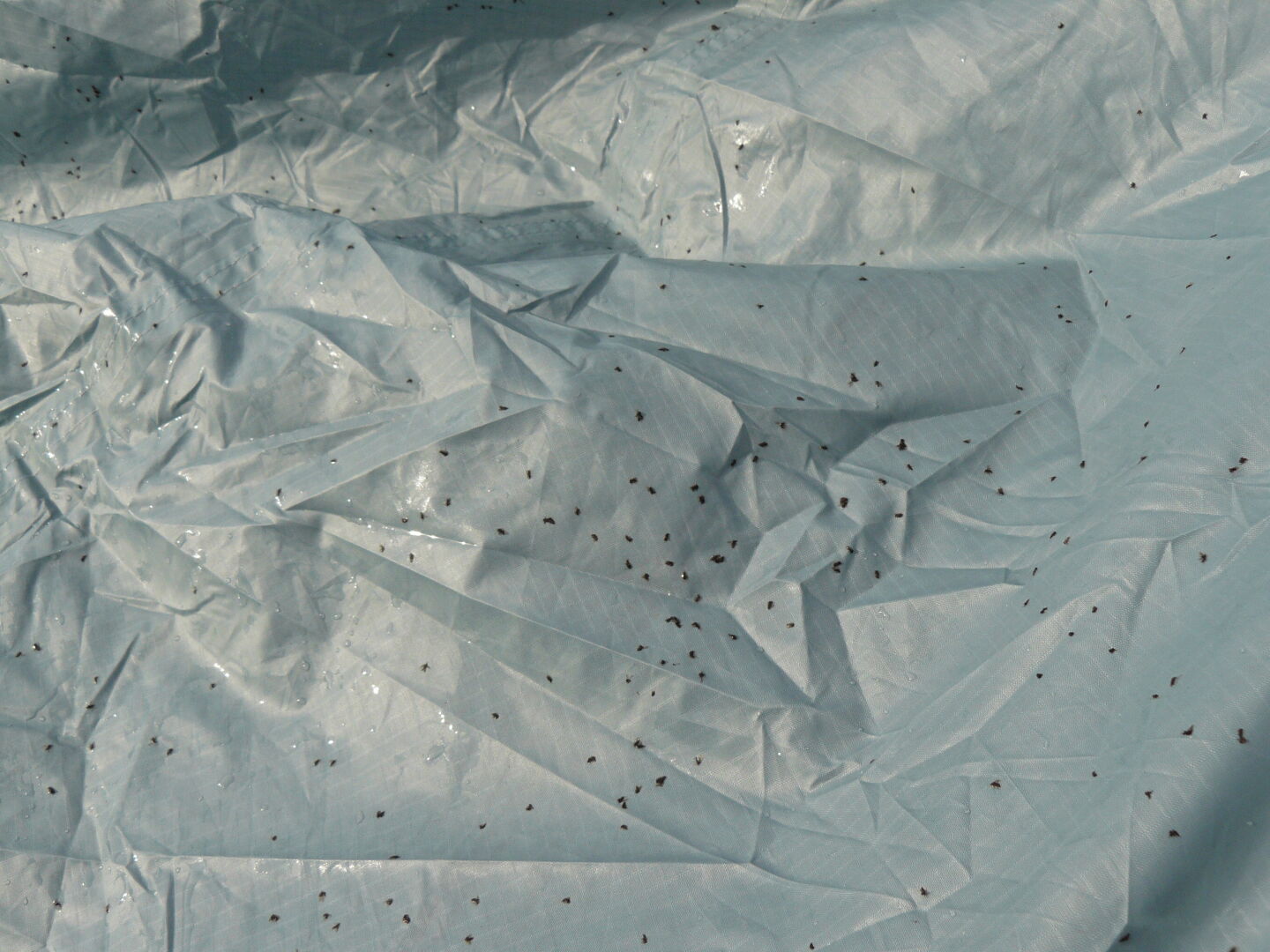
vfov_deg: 39.7
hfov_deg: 51.4
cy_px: 476
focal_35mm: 36
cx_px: 635
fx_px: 1321
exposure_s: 1/320
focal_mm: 6
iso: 100
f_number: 5.6
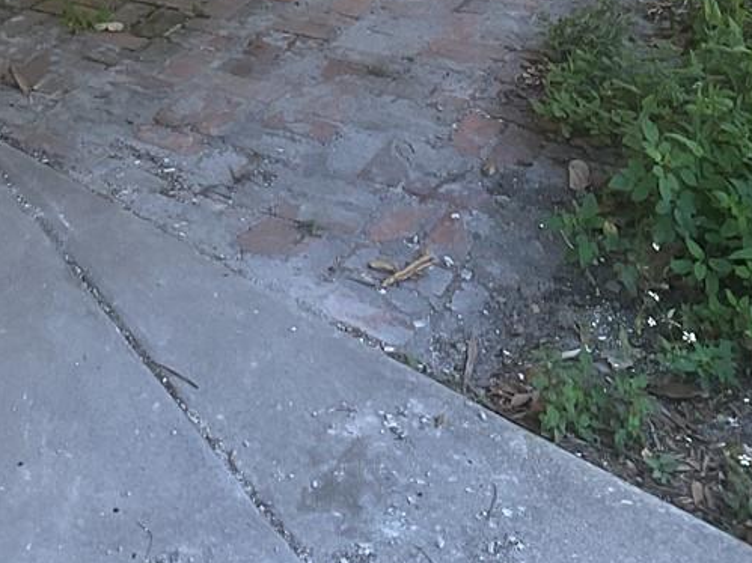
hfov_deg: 21.0
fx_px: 2020
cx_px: 212
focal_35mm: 93
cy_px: -275
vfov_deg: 14.8
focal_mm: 3
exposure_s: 1/120
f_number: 1.8
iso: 25
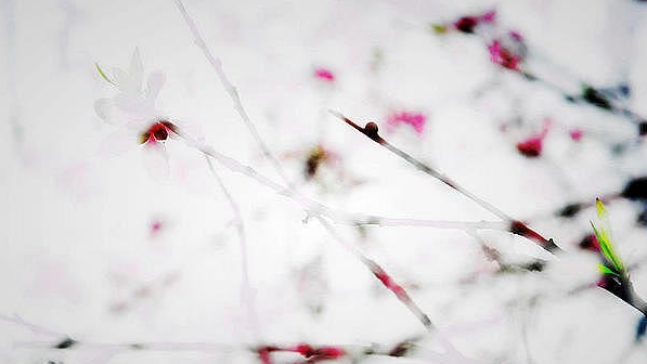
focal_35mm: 166
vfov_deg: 7.3
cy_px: 210
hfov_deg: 13.0
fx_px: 2840
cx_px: 323
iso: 800
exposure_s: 1/250
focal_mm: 105
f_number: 7.1
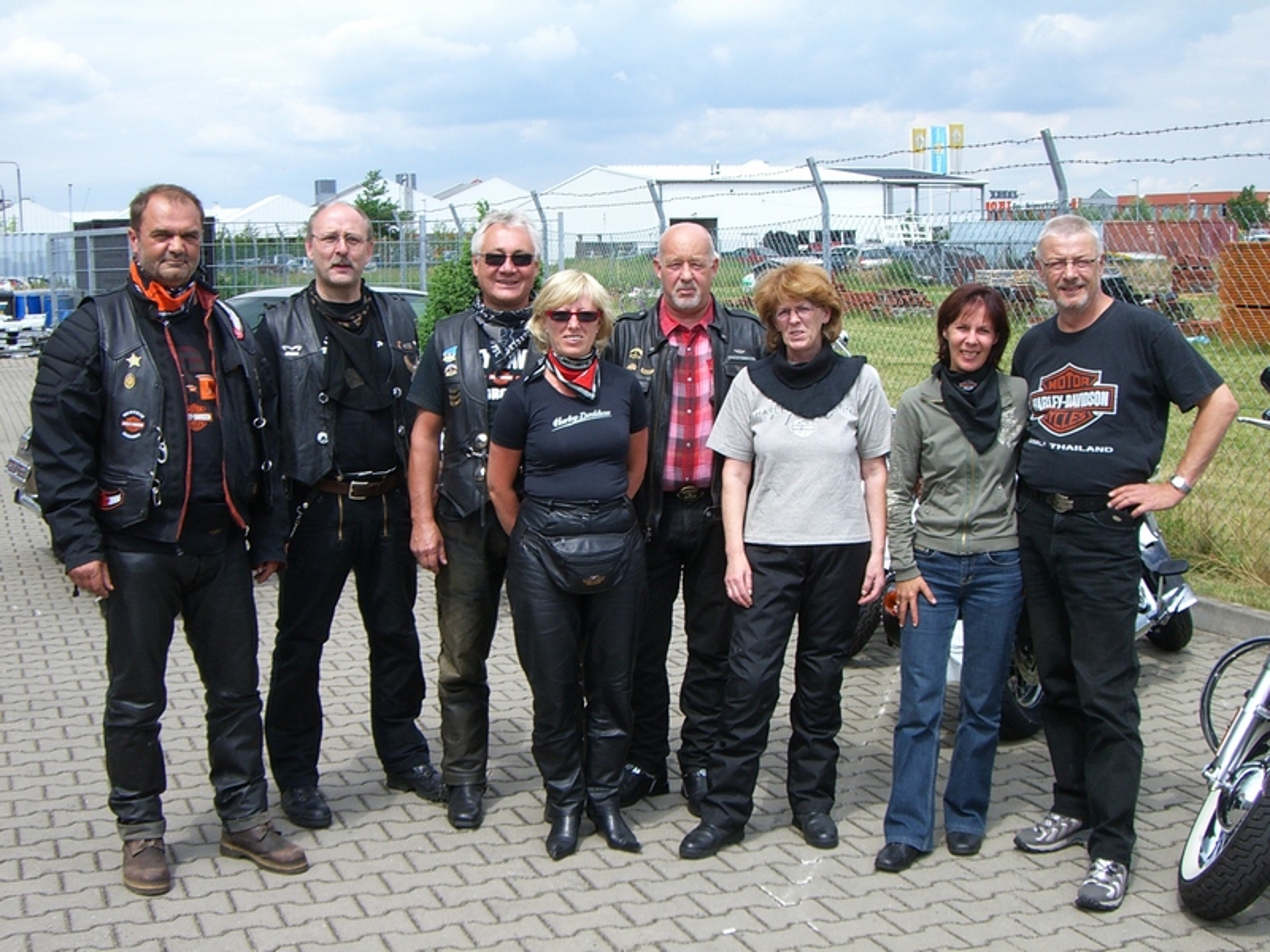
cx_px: 635
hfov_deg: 40.4
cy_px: 476
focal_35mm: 47
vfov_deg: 30.9
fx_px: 1724
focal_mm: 7.6
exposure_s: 1/320
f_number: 4.8
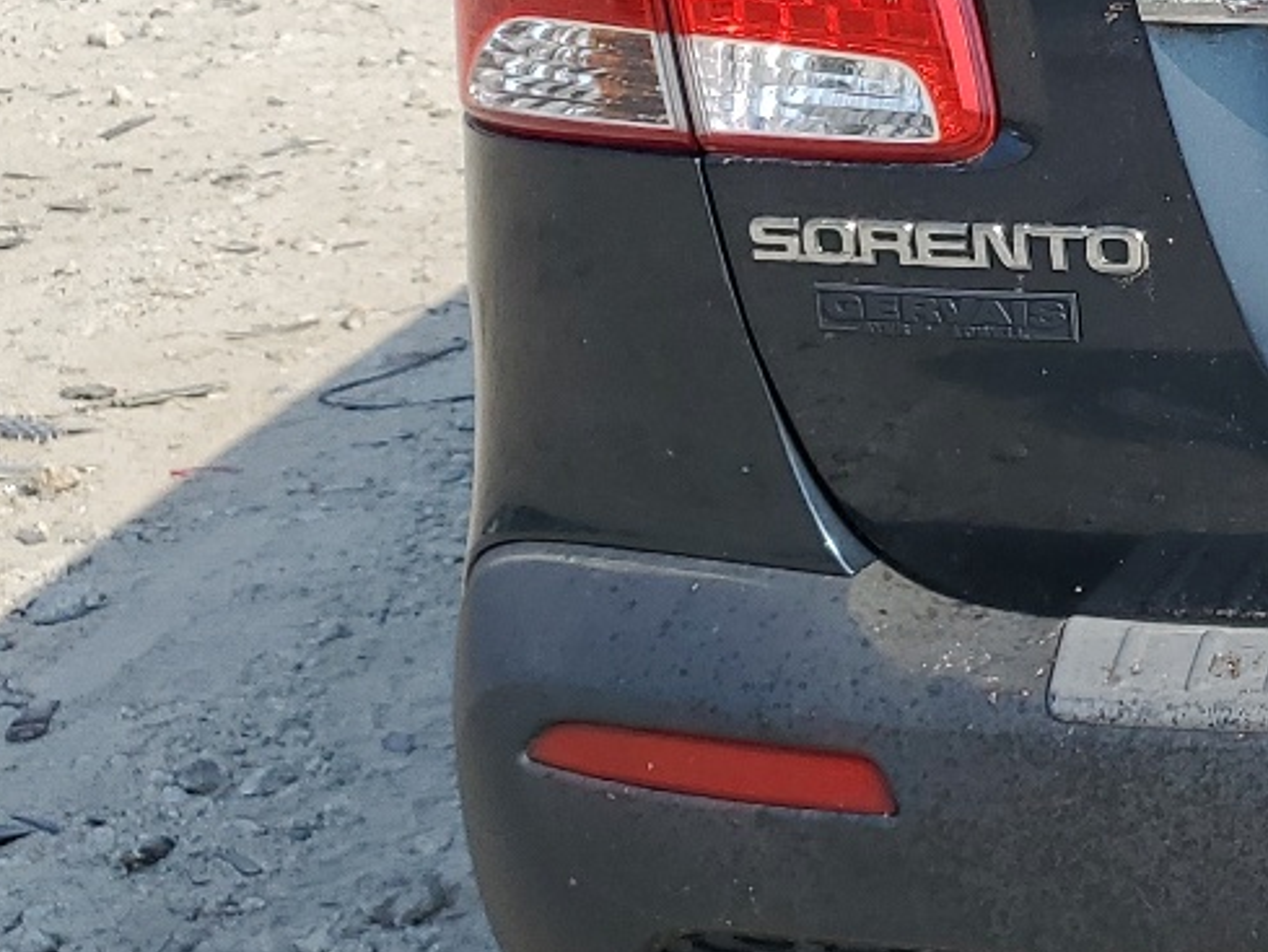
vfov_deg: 17.0
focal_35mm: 85
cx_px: 1896
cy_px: 34
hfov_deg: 19.9
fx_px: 3114
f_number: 1.5
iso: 50
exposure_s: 1/2000
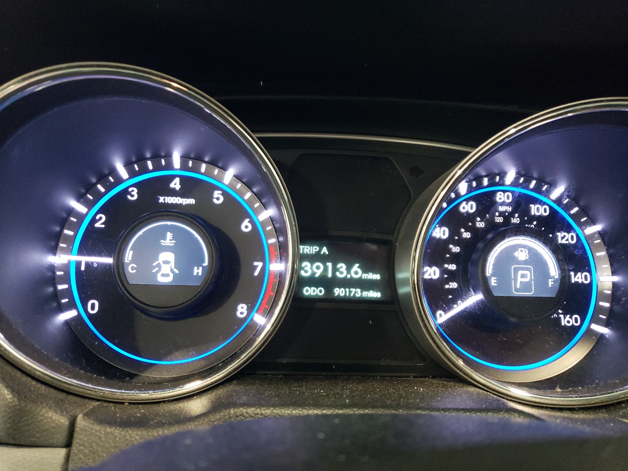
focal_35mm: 26
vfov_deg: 53.1
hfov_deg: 67.3
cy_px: 236
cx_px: 314
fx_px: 472
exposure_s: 1/30
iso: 396
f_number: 1.5
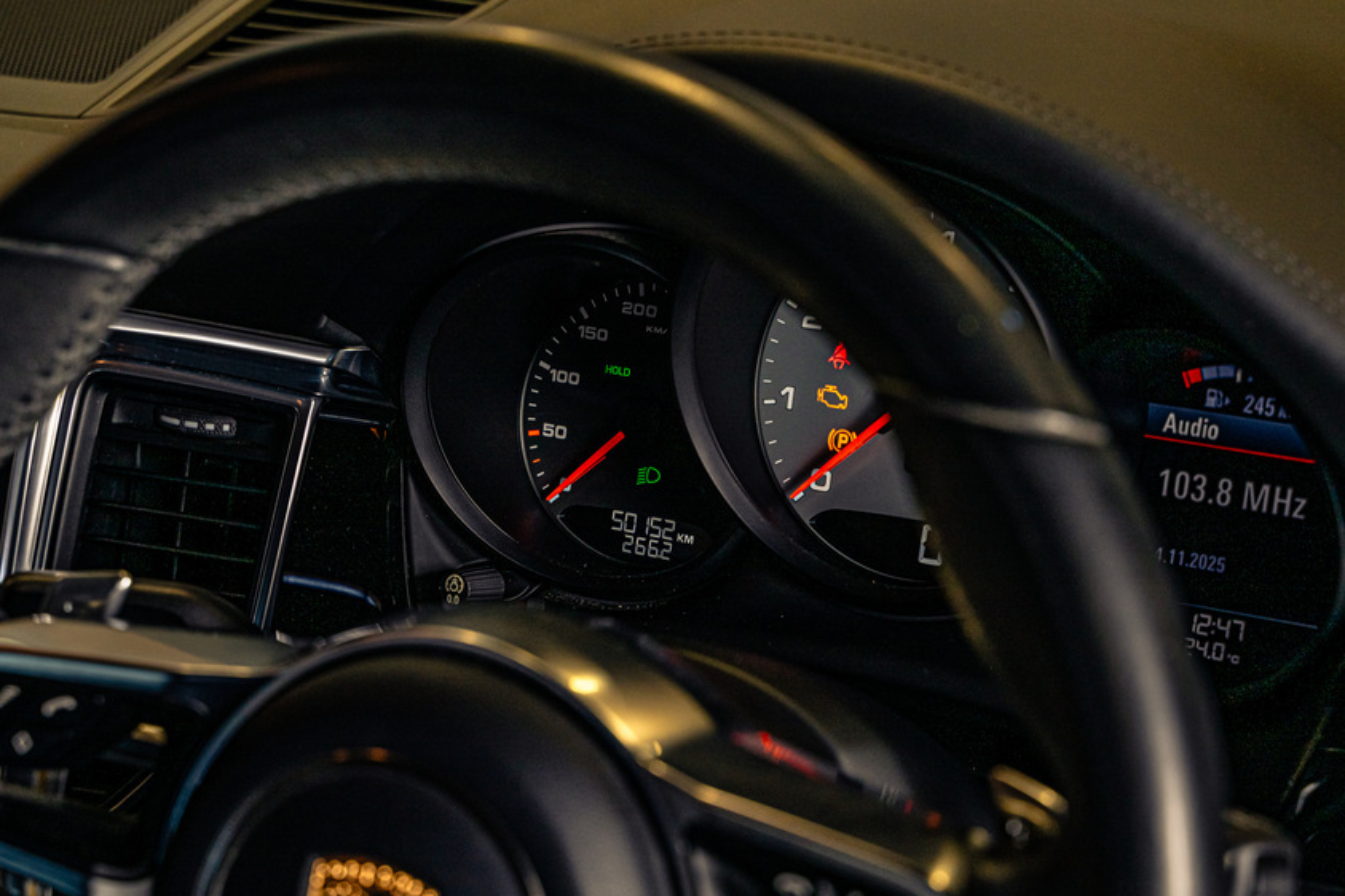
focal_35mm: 91
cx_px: 650
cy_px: 426
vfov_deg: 15.0
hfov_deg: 22.4
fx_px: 3400
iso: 400
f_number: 5
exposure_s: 1/160
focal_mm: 75
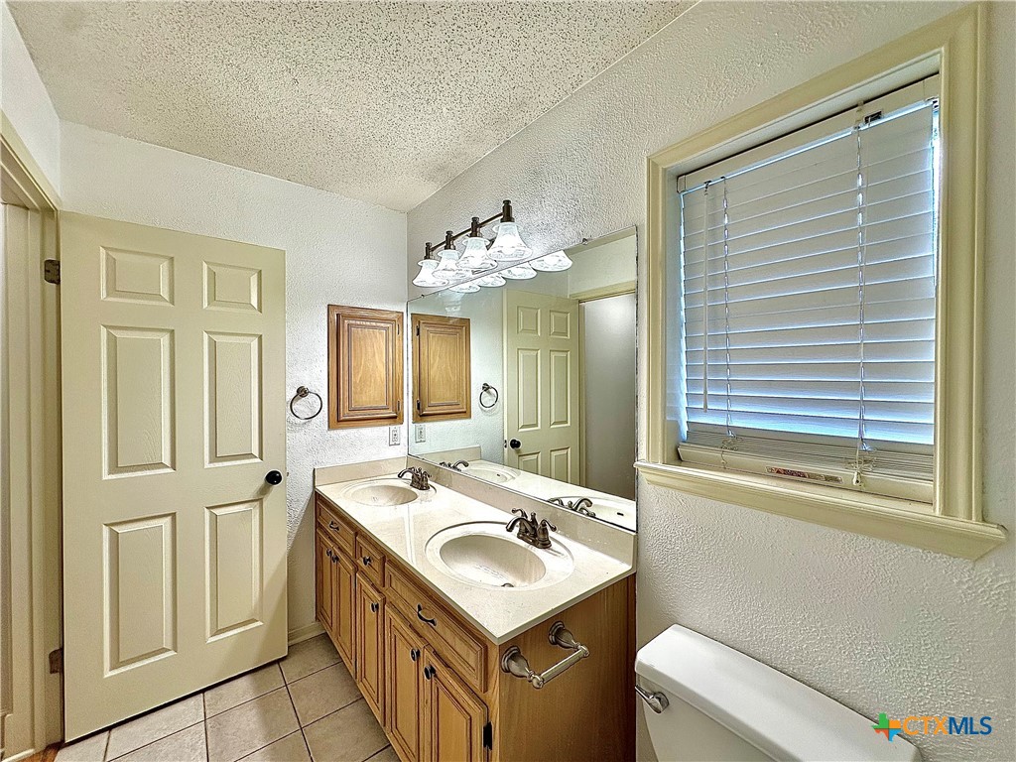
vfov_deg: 85.7
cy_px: 381
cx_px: 508
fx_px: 411
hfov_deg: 102.1
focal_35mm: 14
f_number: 2.2
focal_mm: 2.22
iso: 80
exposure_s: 1/120
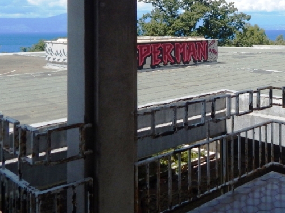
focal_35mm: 45
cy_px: 26
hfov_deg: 39.3
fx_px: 370
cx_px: 252
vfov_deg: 30.8
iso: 125
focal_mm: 4
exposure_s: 1/500
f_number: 6
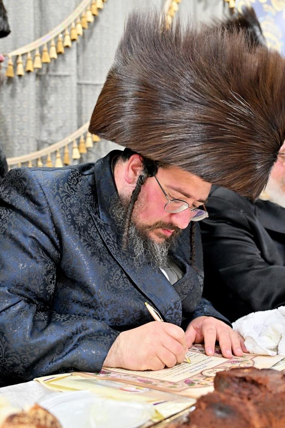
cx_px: 142
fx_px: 475
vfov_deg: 48.5
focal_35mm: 40
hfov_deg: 33.4
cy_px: 214
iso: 2000
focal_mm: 40
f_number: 4
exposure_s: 1/160
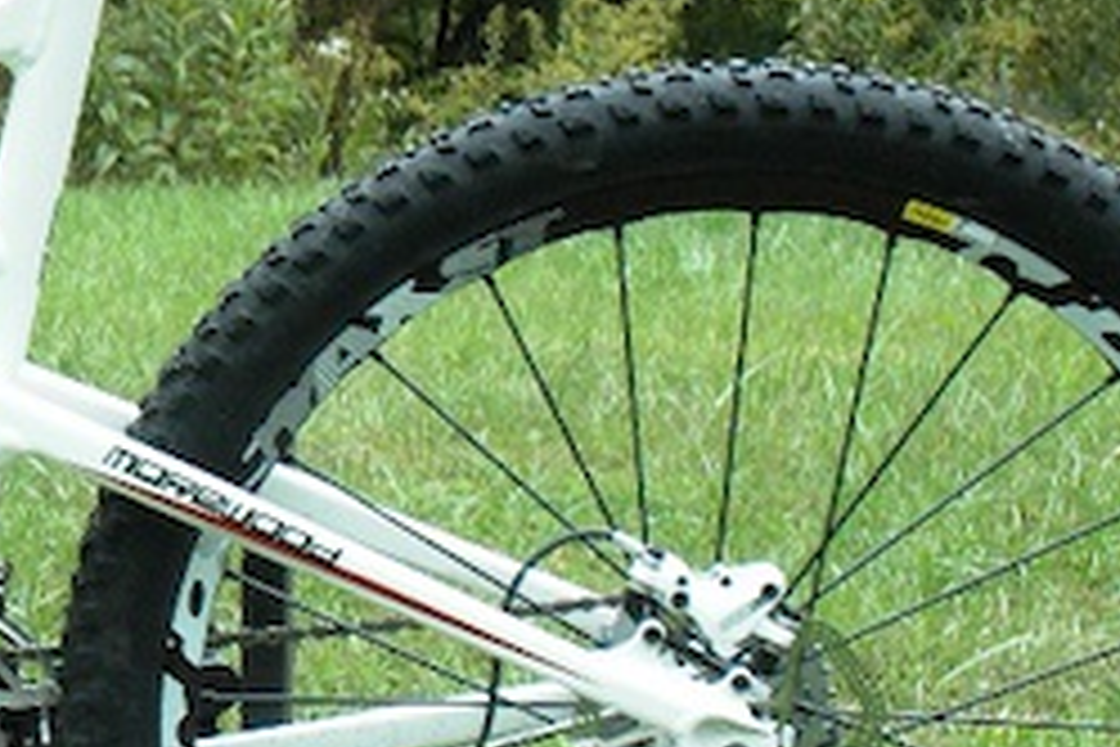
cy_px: 603
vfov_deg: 9.8
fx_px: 4343
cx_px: -396
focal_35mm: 140
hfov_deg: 14.0
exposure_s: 1/400
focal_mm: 29
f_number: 4
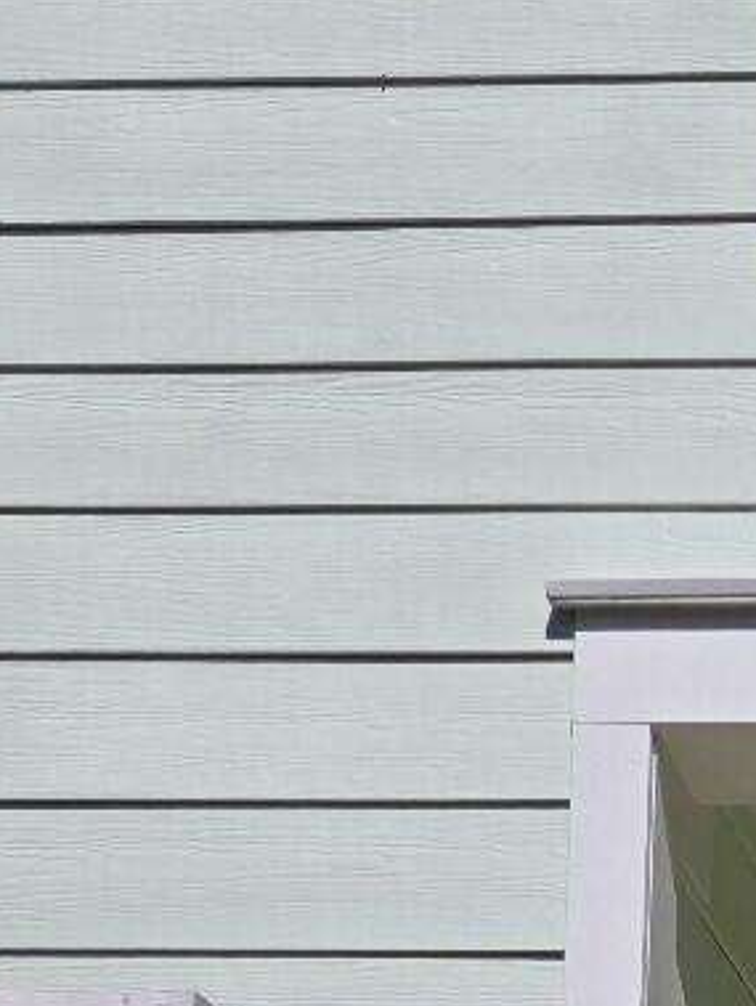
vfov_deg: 17.7
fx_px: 2820
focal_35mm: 97
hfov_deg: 14.0
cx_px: 1223
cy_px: 1601
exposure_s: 1/10000
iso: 25
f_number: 1.8
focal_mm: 5.4
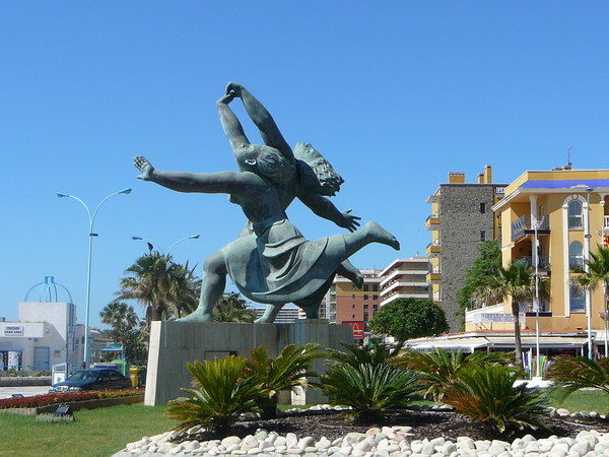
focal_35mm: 61
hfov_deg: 31.7
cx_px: 304
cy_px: 228
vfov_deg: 24.0
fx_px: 1073
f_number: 5.6
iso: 80
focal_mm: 7.3
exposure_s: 1/500
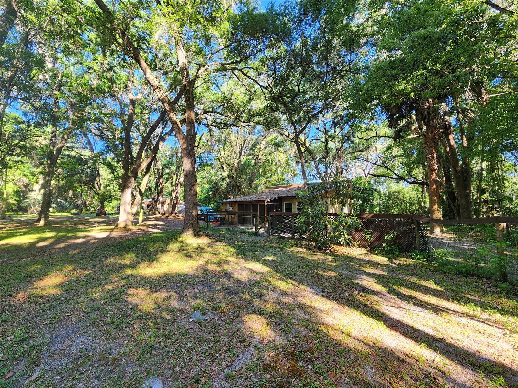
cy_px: 194
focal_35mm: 13
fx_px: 195
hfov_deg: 106.2
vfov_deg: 89.9
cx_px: 259
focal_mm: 2.2
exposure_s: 1/120
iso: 80
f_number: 2.2
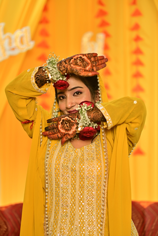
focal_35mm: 85
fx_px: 560
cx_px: 79
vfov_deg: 23.9
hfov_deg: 16.1
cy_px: 118
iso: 500
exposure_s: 1/320
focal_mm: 85
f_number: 2
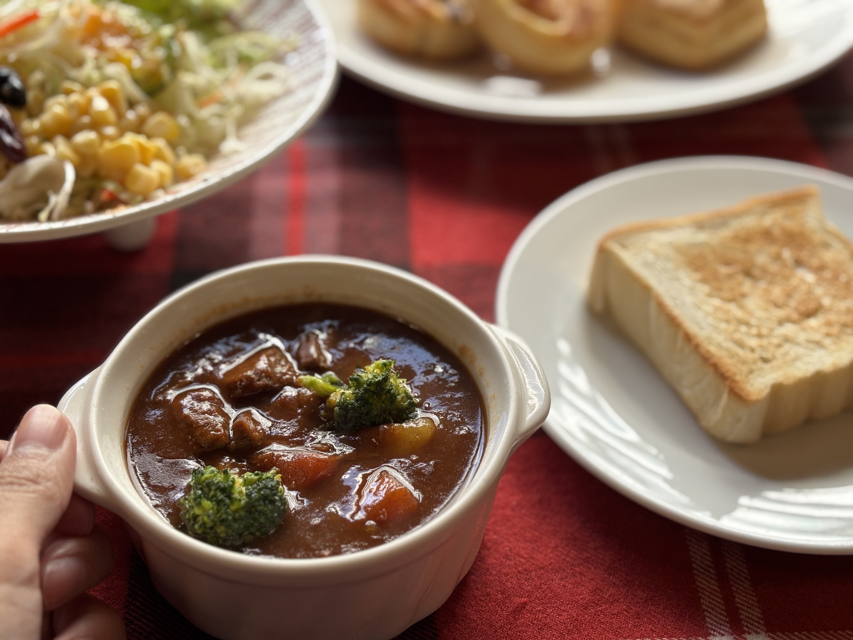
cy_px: 320
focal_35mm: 52
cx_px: 426
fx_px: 1281
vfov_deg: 28.0
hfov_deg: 36.8
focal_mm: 5.96
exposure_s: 1/121
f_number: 1.6
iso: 32
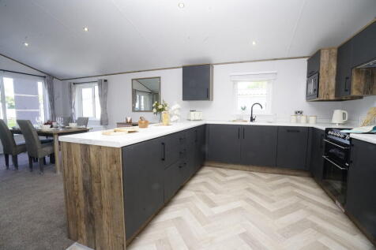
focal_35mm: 16
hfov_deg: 96.8
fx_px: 167
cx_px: 188
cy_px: 125
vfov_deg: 73.7
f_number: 18
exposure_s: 1/60
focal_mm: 16
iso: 3200
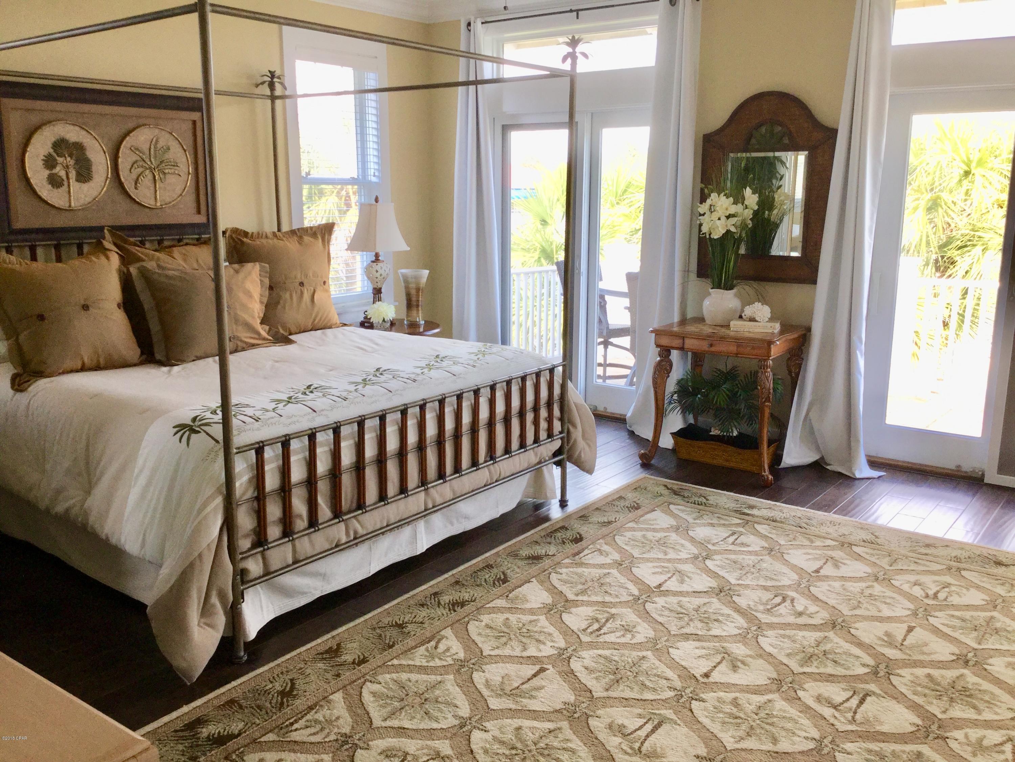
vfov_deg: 45.4
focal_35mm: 31
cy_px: 381
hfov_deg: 58.4
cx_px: 508
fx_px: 909
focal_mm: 3.3
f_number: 2.4
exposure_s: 1/60
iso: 32
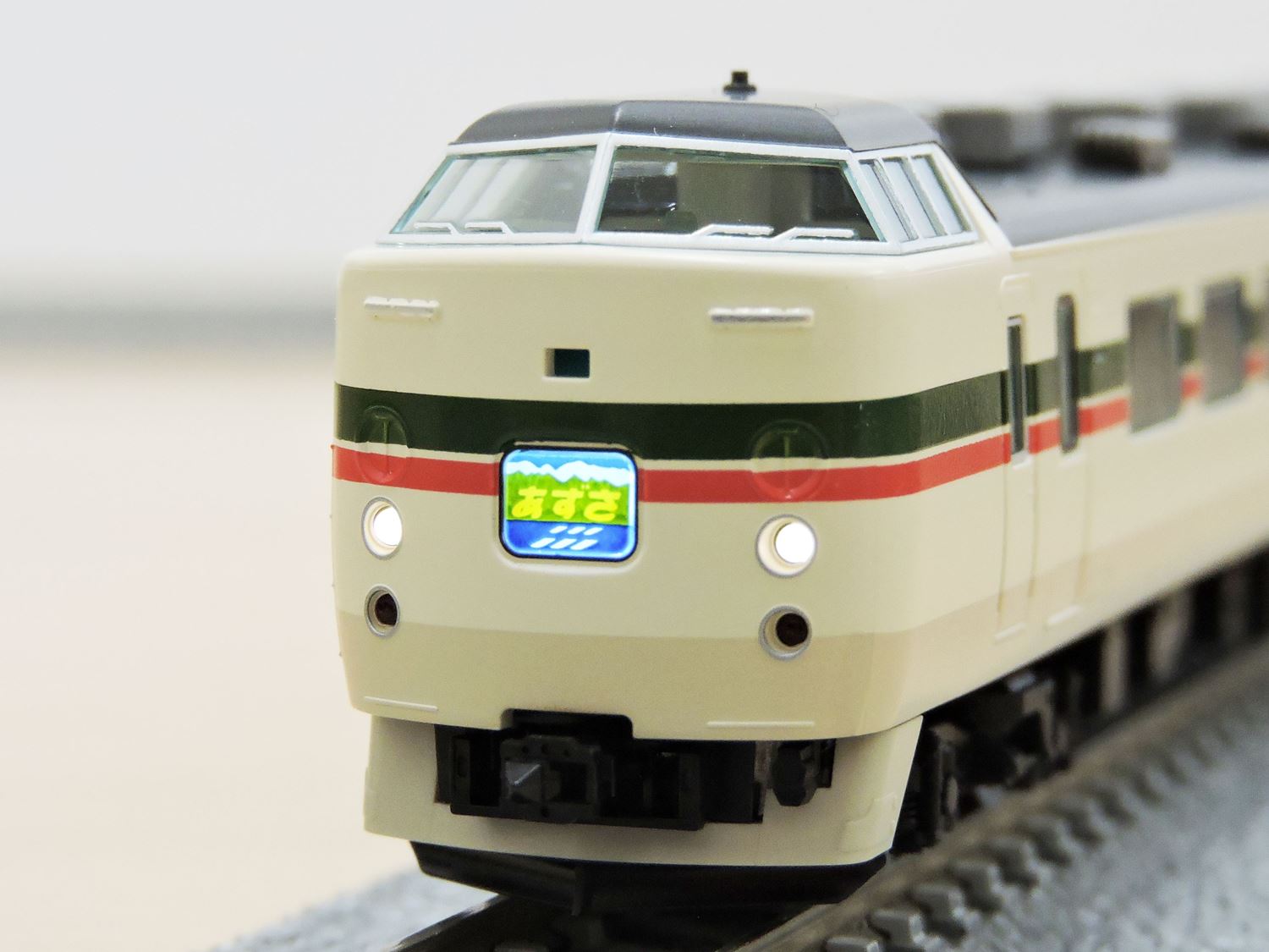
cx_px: 634
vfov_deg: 15.6
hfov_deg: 20.7
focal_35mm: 95
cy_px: 476
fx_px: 3483
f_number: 4.8
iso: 400
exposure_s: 1/50
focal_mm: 17
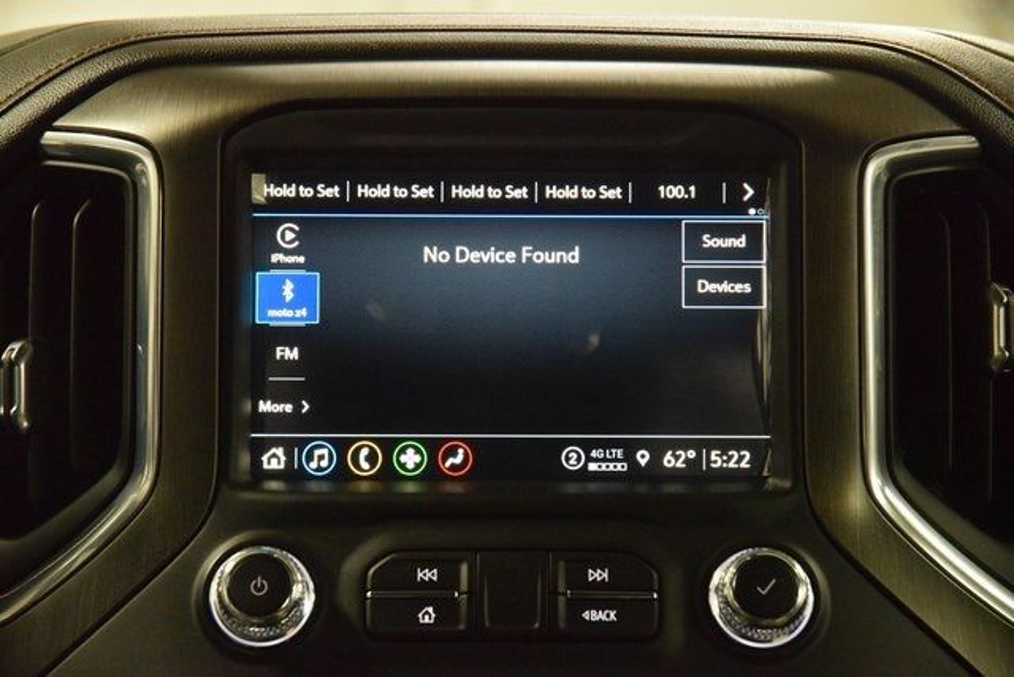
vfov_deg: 13.0
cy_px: 338
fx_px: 2958
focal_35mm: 105
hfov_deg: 19.5
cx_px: 507
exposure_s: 1/100
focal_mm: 70
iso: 6400
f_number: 4.5
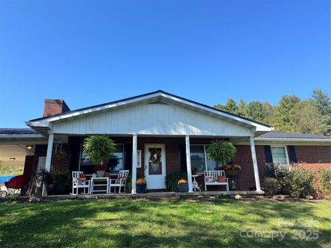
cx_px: 166
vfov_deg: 56.8
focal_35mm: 24
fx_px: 229
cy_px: 124
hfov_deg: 71.6
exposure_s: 1/1818
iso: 80
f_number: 1.78
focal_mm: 6.76
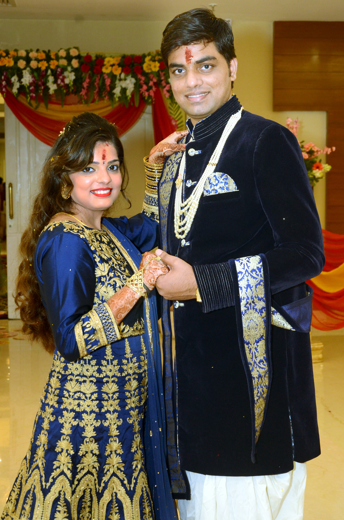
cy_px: 260
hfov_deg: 20.1
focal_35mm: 68
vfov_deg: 29.9
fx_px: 972
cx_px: 172
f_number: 6.3
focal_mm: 45
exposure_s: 1/100
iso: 1000
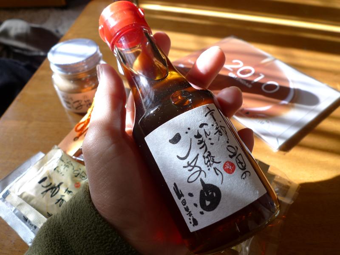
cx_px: 170
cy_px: 128
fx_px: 236
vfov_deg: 56.8
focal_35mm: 24
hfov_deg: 71.6
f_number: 2.8
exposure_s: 1/30
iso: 80
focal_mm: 5.1
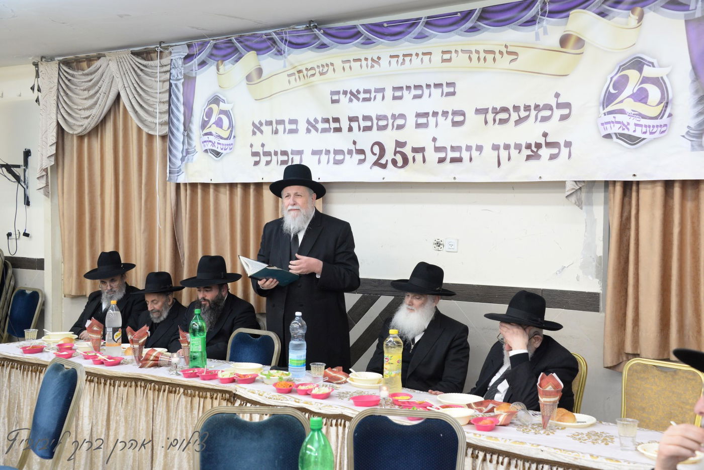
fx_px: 939
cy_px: 235
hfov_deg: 41.1
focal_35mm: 48
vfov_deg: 28.1
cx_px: 352
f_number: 6.3
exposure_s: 1/80
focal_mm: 48
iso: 2000
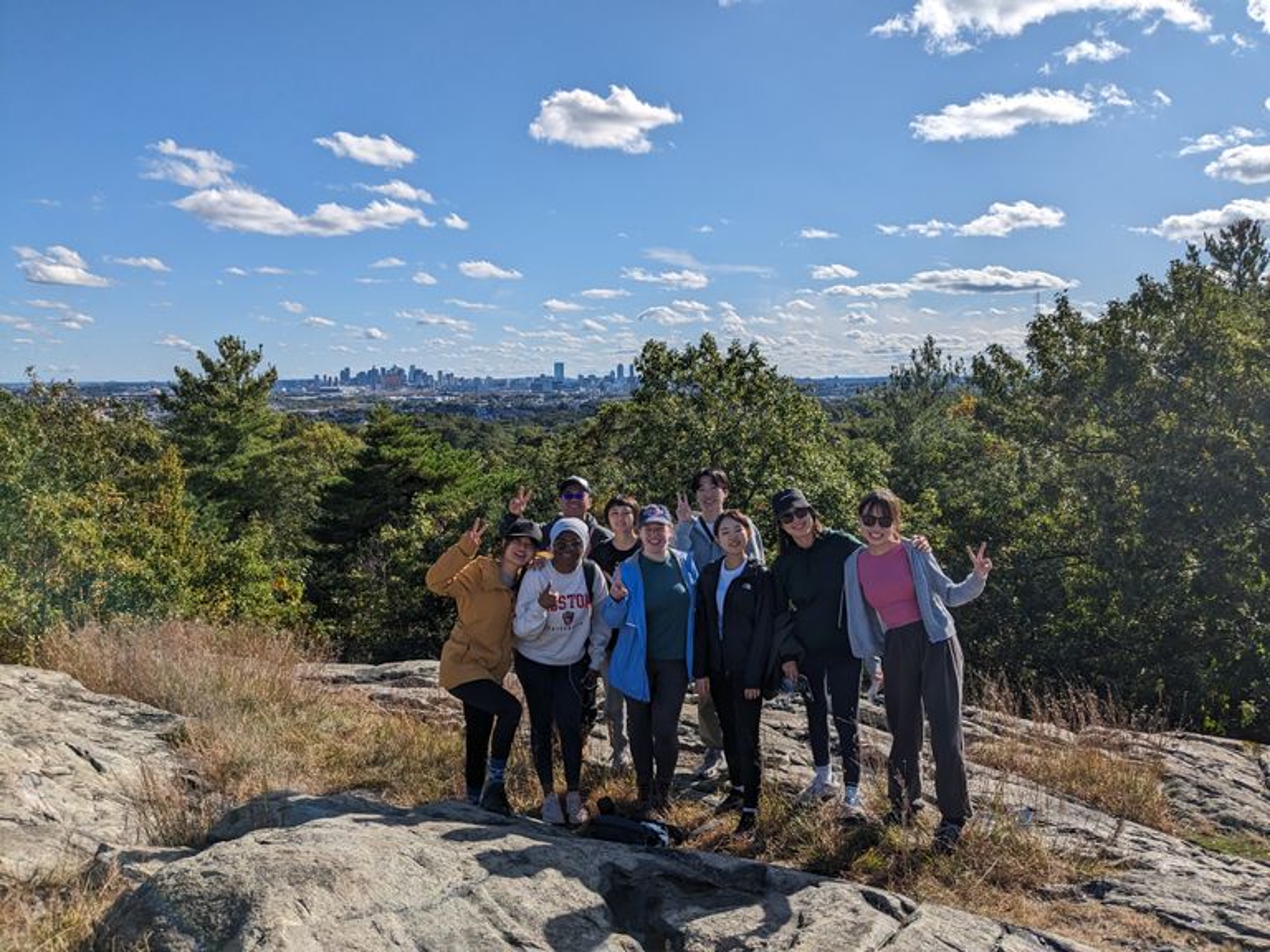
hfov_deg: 65.3
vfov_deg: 51.4
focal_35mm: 27
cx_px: 635
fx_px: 991
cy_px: 476
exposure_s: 1/7812
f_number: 1.73
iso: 63
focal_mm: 4.38
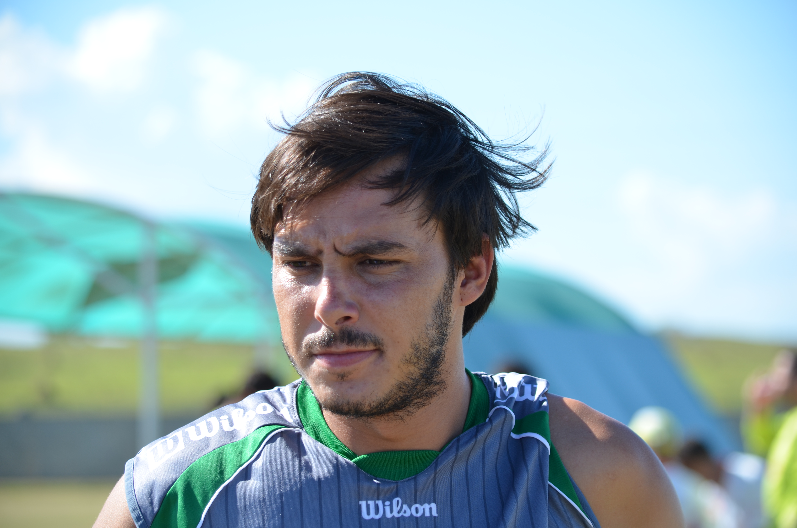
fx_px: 3248
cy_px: 264
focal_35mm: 147
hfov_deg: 14.0
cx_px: 398
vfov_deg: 9.3
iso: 100
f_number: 4.5
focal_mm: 98
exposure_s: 1/320
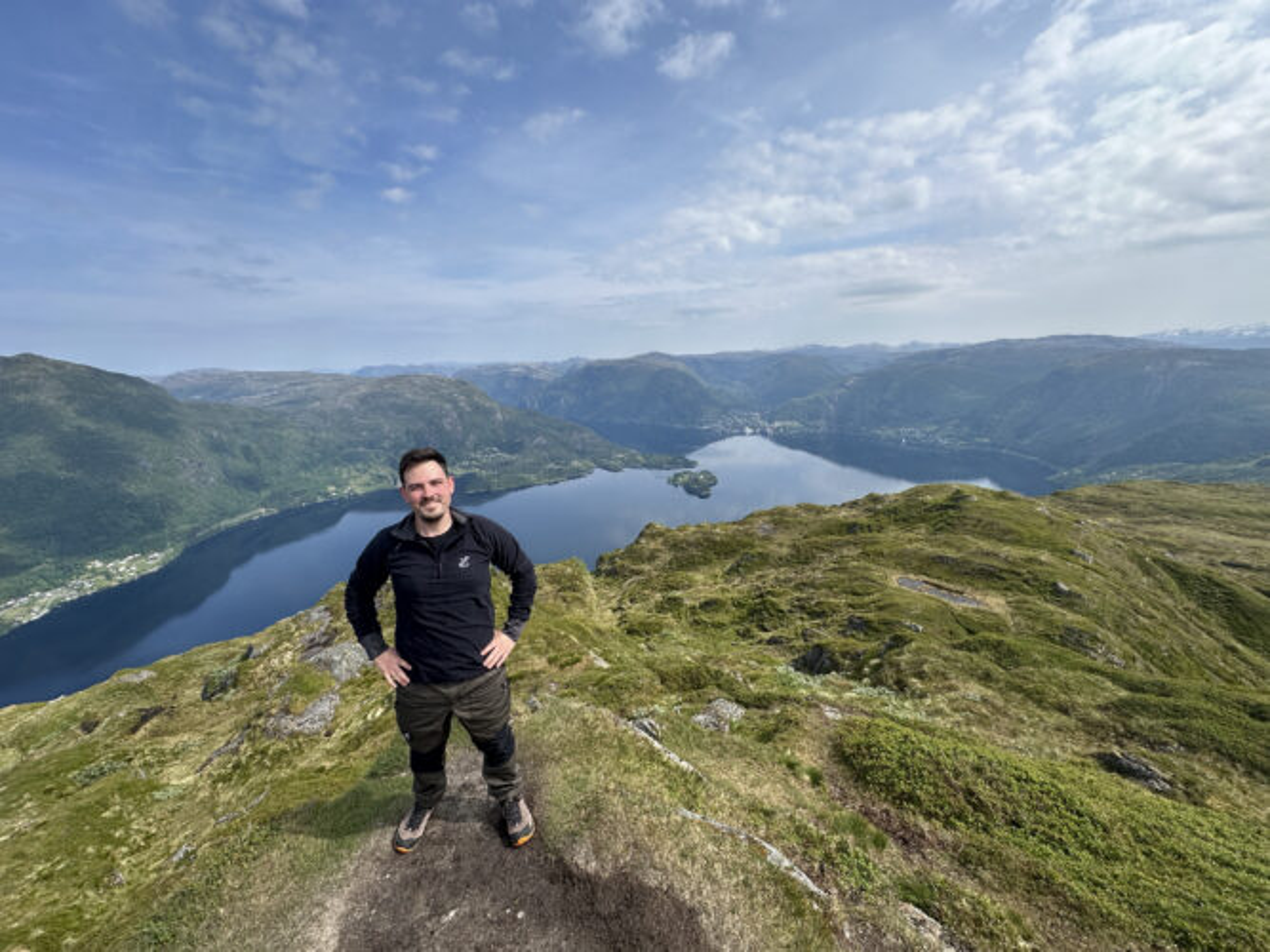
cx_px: 635
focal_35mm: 14
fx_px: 514
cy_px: 476
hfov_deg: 102.1
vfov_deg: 85.7
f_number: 2.2
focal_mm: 2.22
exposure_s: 1/1916
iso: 50
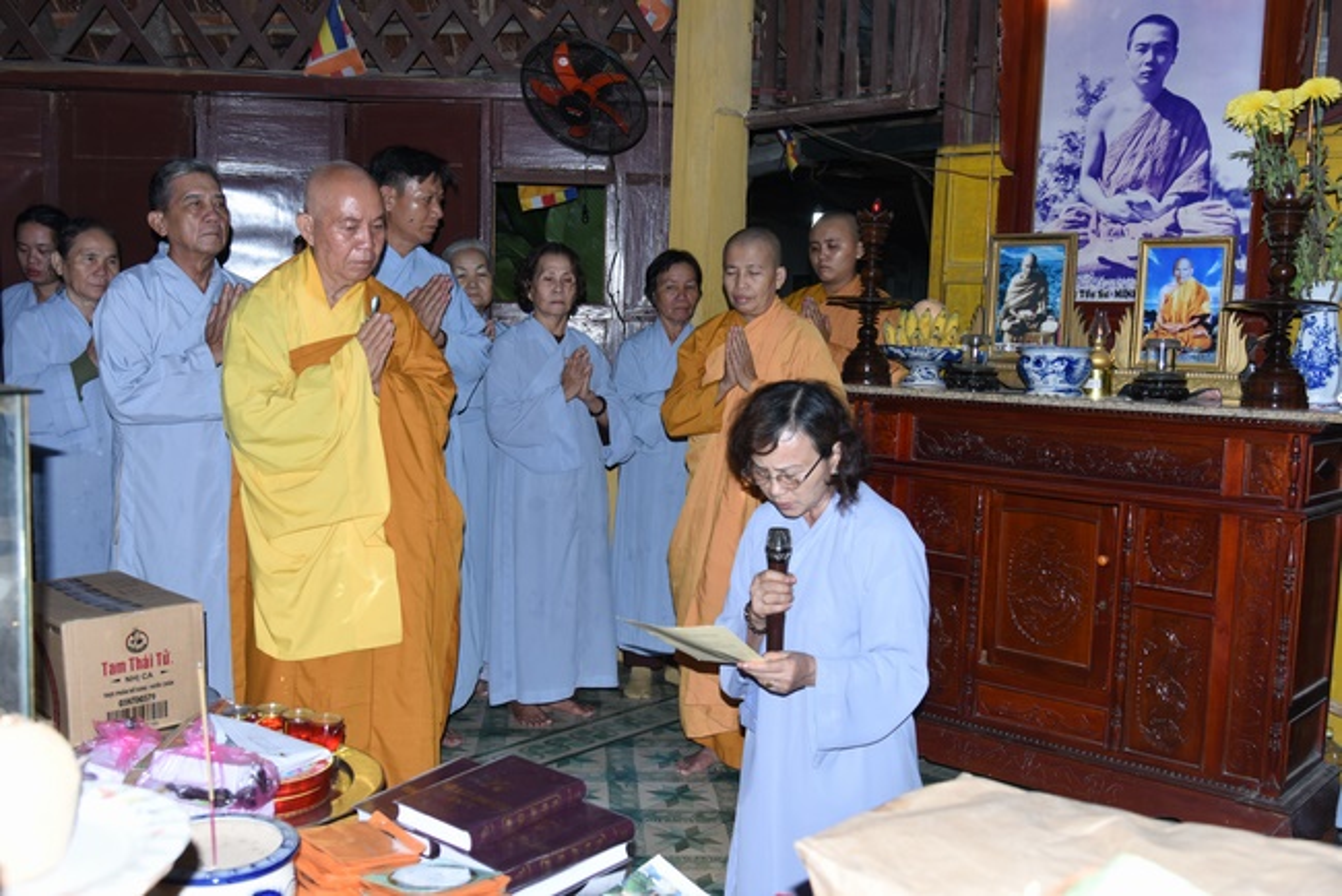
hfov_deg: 55.8
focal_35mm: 34
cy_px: 448
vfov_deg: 38.9
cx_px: 671
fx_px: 1268
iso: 500
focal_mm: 34
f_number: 4.5
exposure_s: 1/80
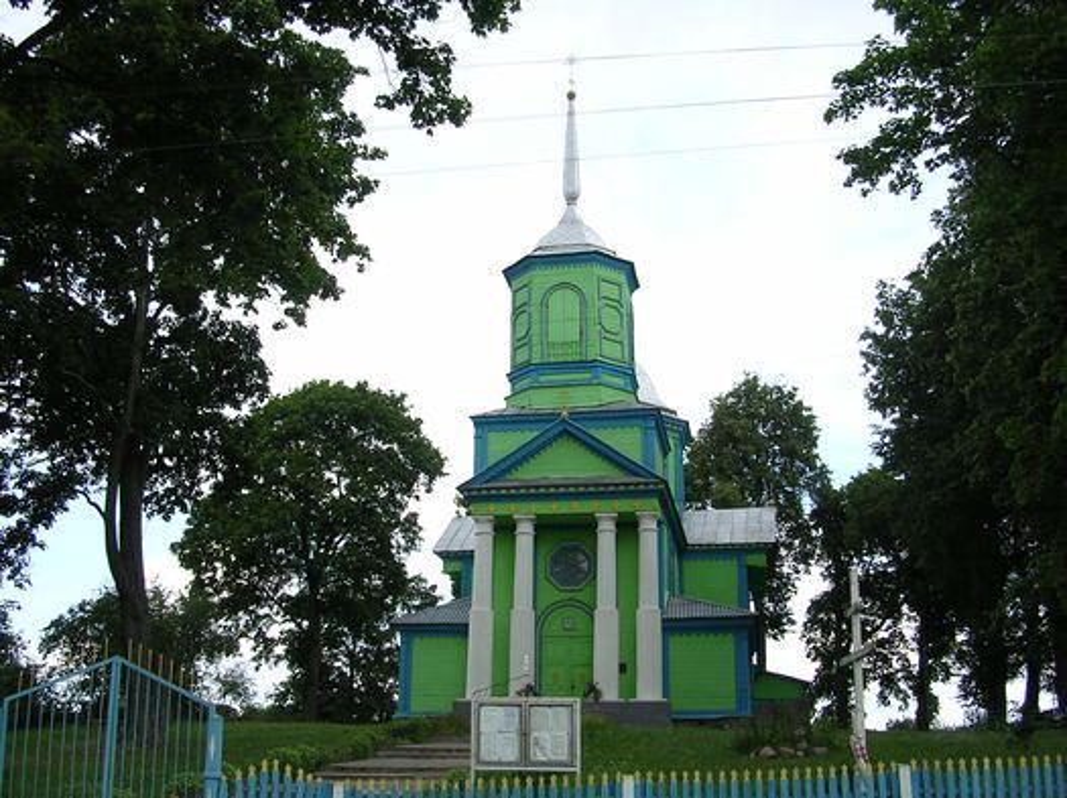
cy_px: 399
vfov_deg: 37.7
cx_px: 534
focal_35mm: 38
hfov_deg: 49.0
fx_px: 1171
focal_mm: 5.8
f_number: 2.8
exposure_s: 1/459
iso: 100
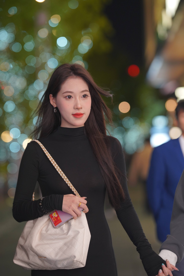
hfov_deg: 10.2
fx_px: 1035
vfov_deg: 15.2
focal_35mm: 135
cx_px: 92
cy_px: 138
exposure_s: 1/200
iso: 1250
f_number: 2.8
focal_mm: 135
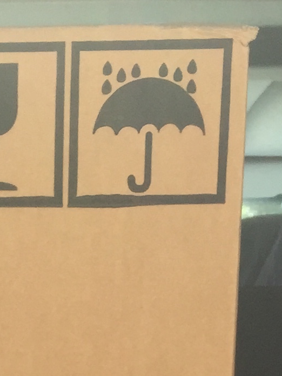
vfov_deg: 12.6
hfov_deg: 10.7
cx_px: -45
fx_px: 1477
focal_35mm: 136
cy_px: 777
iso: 32
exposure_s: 1/291
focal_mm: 4.15
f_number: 2.2
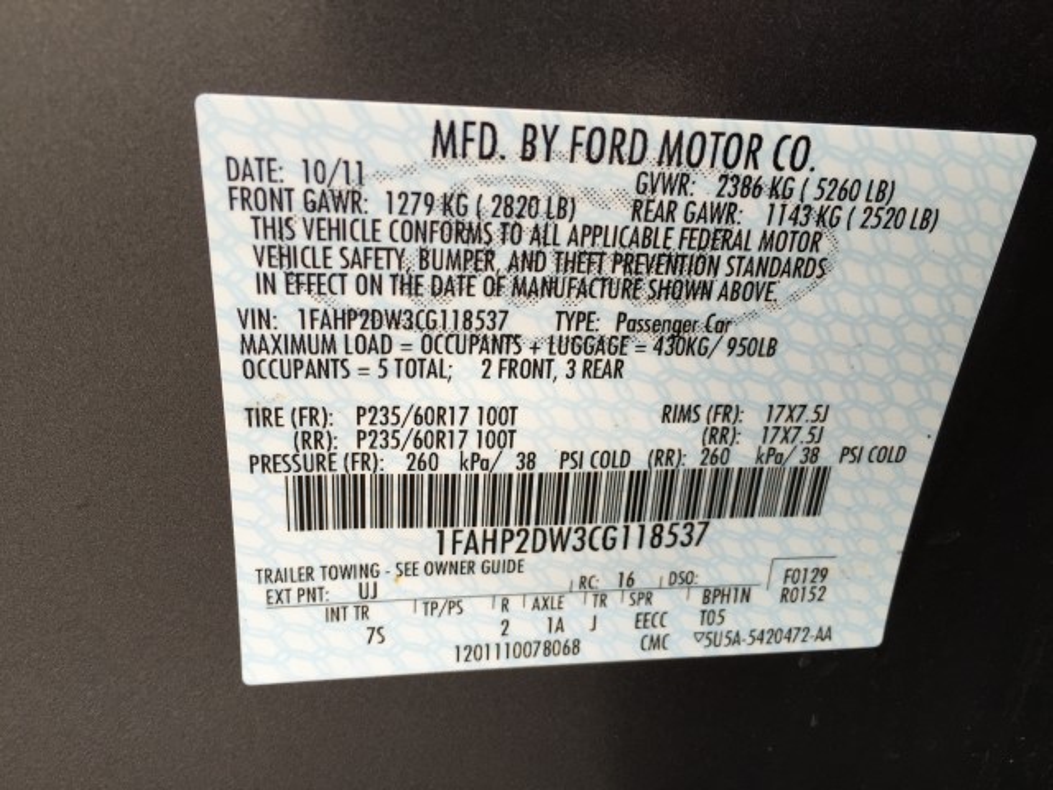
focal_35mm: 29
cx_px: 526
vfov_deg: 48.2
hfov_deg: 61.7
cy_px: 395
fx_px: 882
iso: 32
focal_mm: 4.15
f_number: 2.2
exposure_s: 1/120
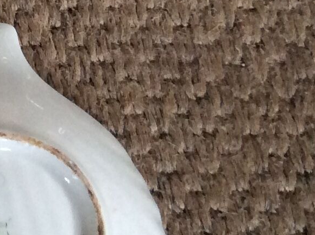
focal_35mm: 143
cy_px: 0
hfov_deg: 12.5
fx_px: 1299
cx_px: -275
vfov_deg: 10.3
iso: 125
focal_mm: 3.3
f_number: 2.4
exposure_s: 1/25
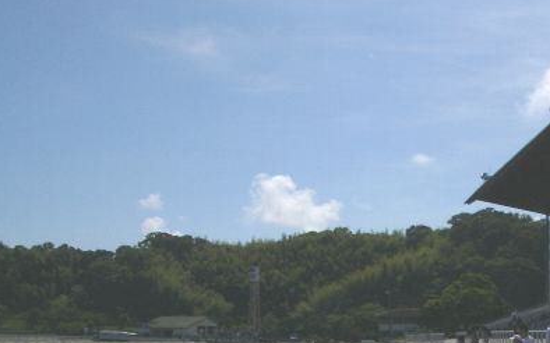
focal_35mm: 62
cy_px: 194
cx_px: 350
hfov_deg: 32.8
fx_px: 929
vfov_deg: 20.9
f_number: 8
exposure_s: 1/2000
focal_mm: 6.1
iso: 50
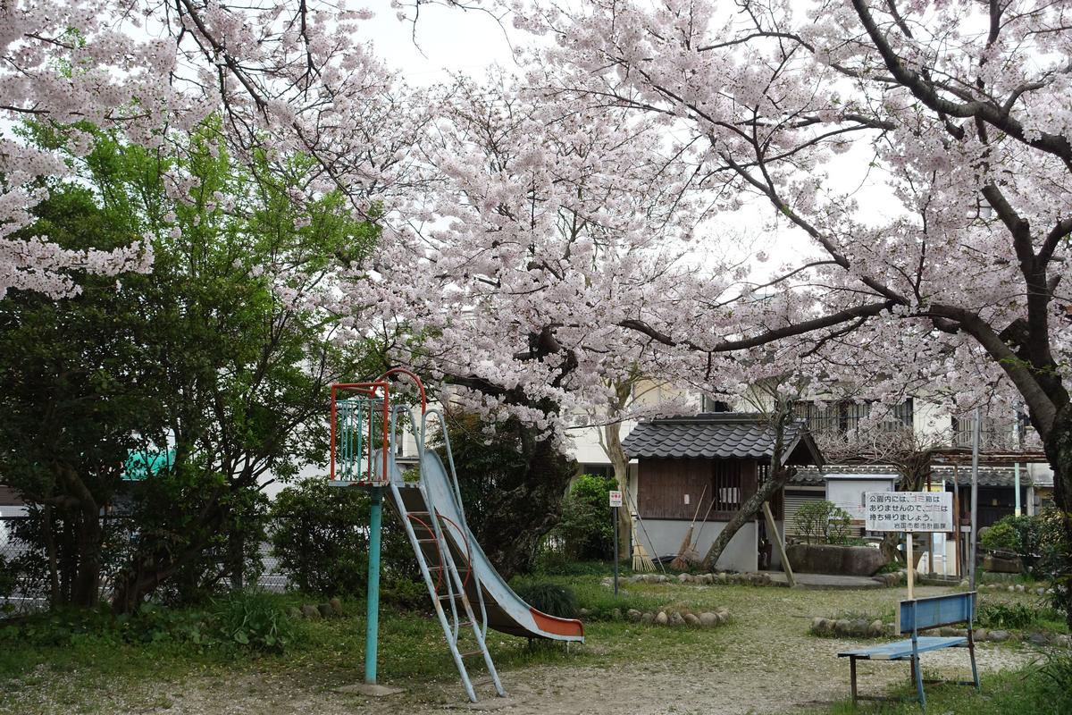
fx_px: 1340
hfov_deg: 43.6
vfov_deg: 29.9
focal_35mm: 45
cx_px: 536
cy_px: 358
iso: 320
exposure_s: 1/200
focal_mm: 16.39
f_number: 4
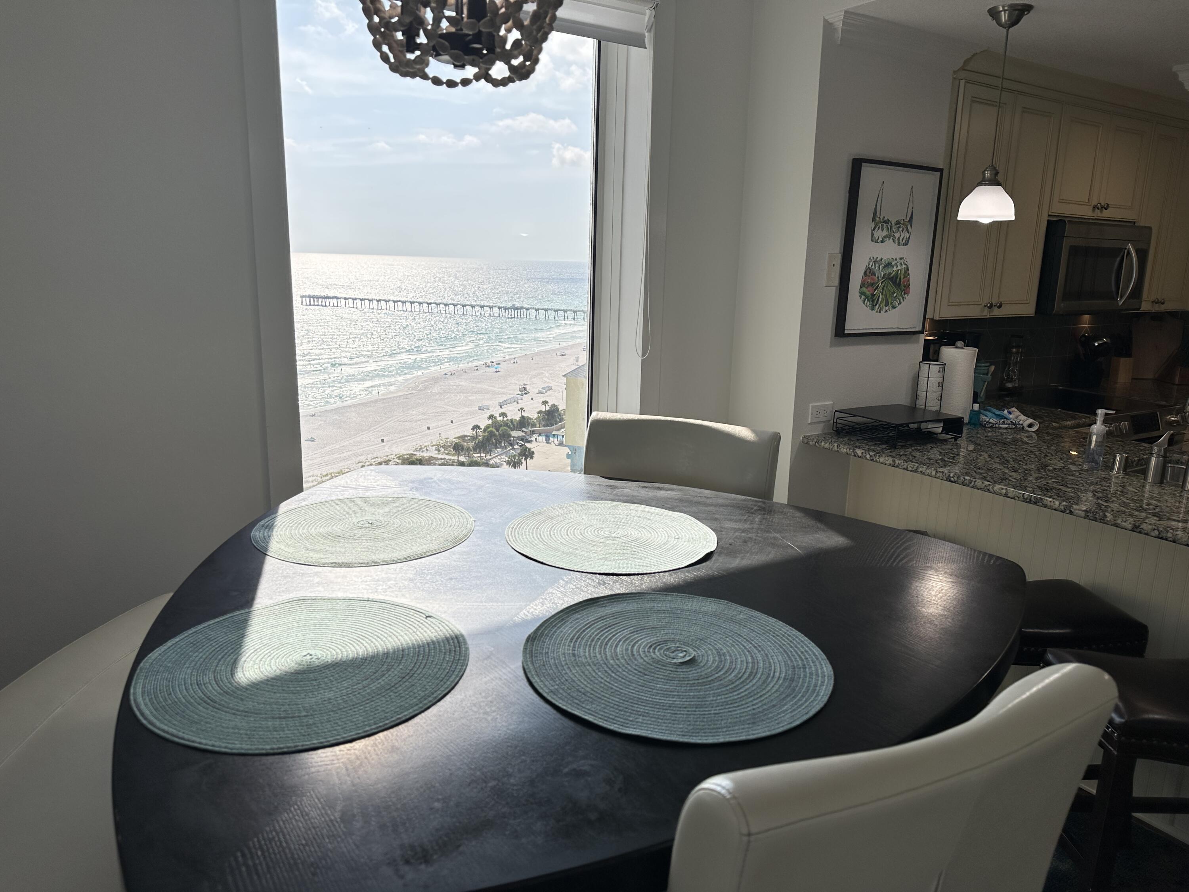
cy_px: 446
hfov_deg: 71.6
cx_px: 594
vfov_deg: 56.8
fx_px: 824
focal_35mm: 24
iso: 80
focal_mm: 6.86
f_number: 1.78
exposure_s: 1/2252
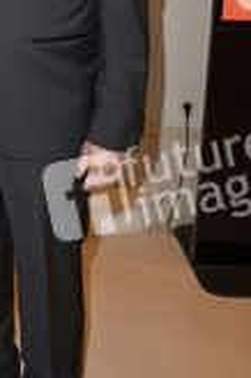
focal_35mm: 66
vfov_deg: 29.8
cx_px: -48
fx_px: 692
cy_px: 71
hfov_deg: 19.4
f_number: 5
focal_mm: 27
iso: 2000
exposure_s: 1/50
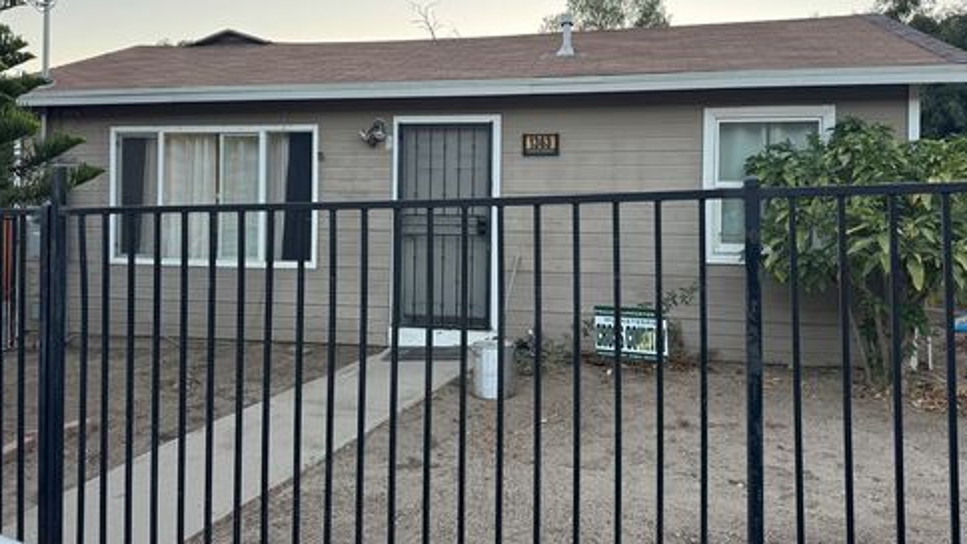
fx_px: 692
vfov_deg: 42.5
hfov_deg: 69.9
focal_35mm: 27
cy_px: 199
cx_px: 489
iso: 64
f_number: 1.78
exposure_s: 1/167
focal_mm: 6.76
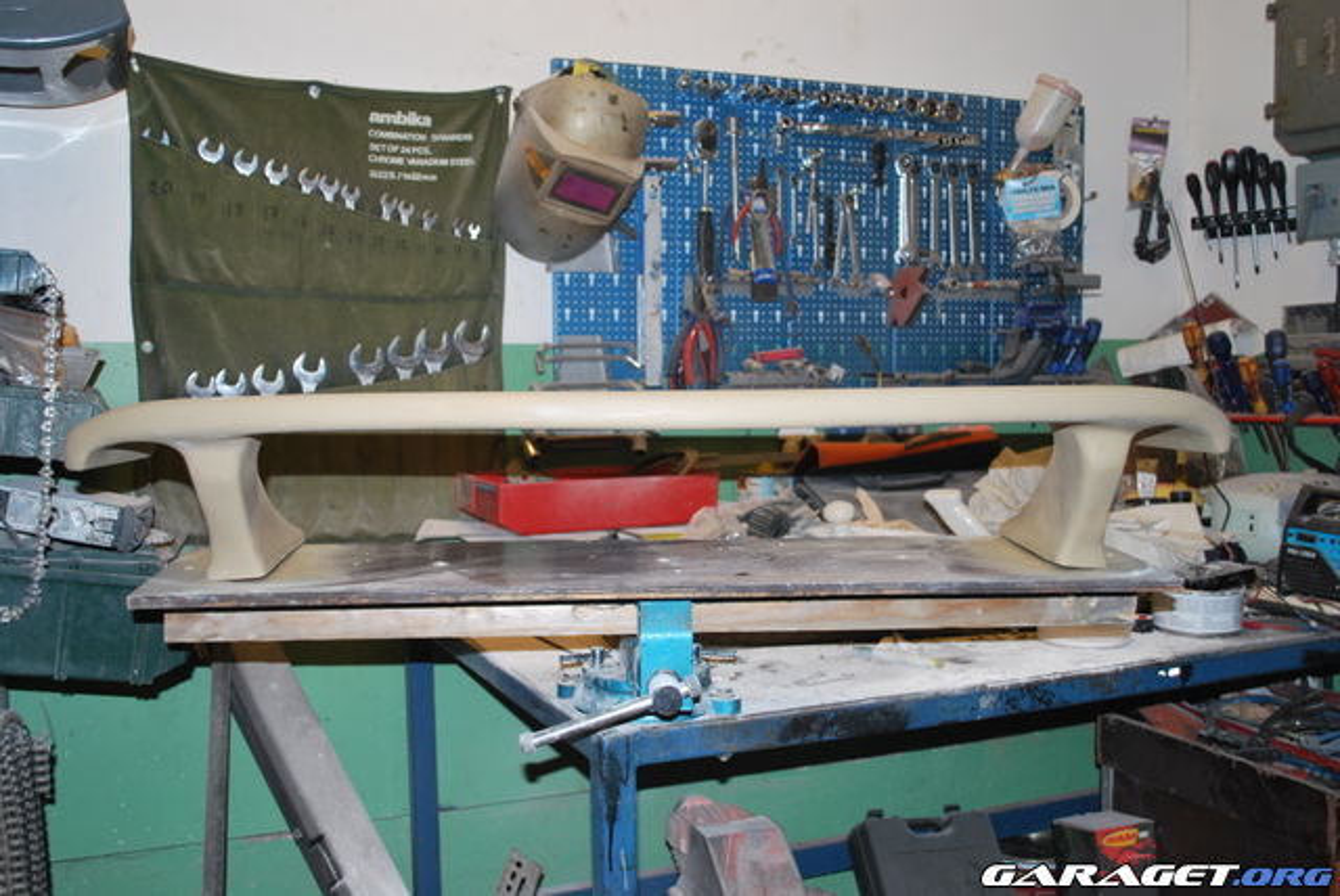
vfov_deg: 36.9
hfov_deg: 53.1
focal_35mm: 36
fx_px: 1341
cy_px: 448
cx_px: 670
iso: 200
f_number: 4.2
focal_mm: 24
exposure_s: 1/60
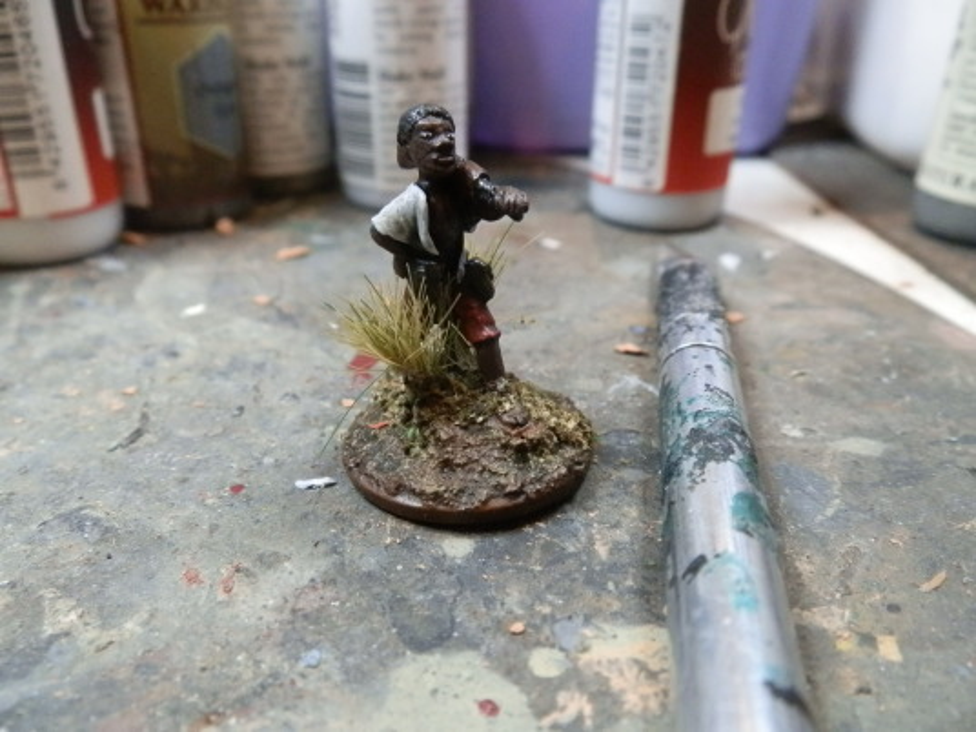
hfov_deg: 63.4
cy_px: 366
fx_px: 789
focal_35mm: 28
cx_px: 488
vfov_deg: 49.7
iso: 400
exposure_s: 1/80
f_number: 3.1
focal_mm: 5
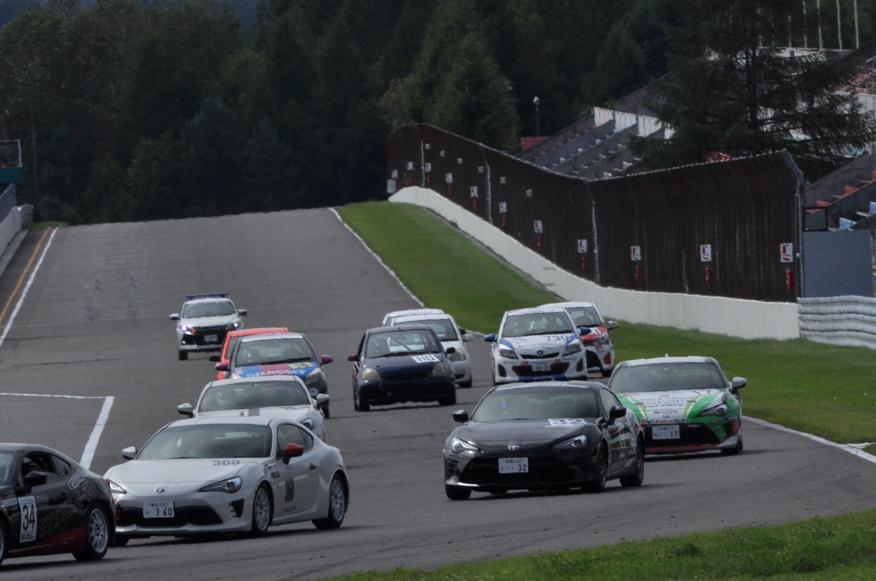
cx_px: 251
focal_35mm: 672
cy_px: 388
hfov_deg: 3.1
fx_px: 16330
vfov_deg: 2.0
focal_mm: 300
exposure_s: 1/500
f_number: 18
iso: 200
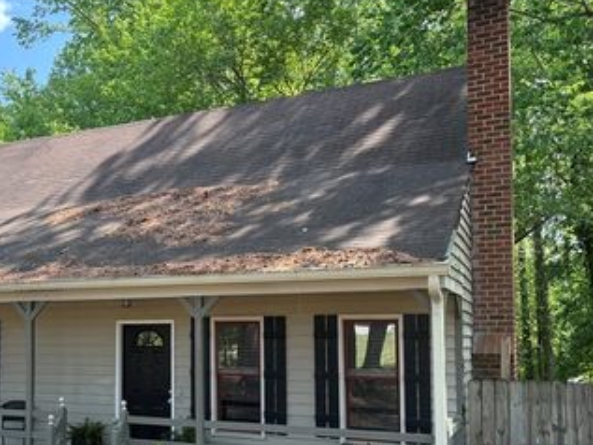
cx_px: 163
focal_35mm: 41
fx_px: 703
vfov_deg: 34.8
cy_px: 298
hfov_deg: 44.5
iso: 64
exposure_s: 1/373
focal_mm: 5.96
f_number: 1.6
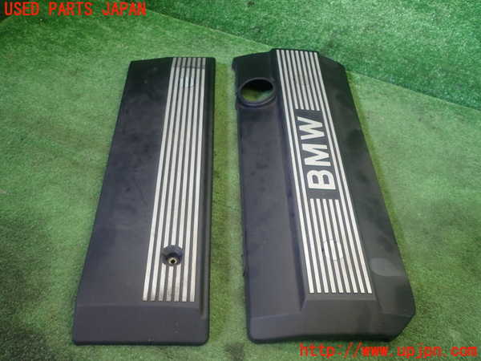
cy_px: 180
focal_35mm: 30
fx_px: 417
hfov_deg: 60.0
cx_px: 240
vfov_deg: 46.8
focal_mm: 5.4
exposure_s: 1/40
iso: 200
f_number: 2.3
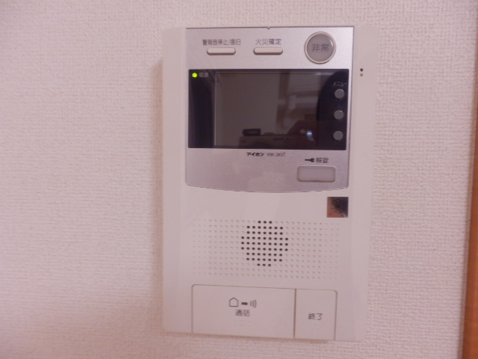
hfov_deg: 71.6
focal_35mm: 24
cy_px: 180
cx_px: 239
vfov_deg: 56.8
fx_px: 331
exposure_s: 1/30
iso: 250
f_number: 3
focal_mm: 4.2
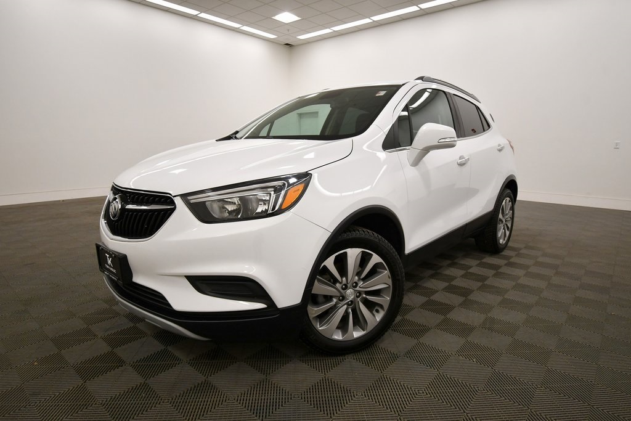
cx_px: 316
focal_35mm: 19
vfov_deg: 64.6
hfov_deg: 86.9
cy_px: 210
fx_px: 333
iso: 640
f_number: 5
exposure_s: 1/250
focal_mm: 13
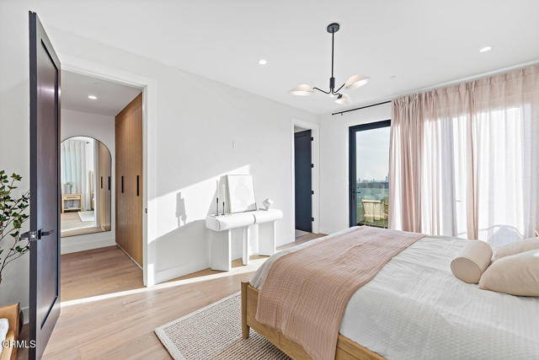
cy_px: 180
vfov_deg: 77.4
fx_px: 225
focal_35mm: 15
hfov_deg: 100.4
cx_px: 270
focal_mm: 15
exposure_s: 1/125
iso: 125
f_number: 3.5
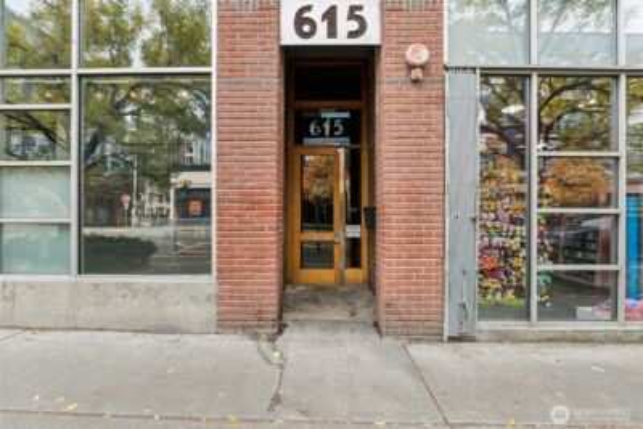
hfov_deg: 100.4
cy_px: 214
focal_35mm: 15
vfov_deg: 77.4
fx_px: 268
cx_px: 322
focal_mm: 10
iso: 400
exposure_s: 1/30
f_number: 9
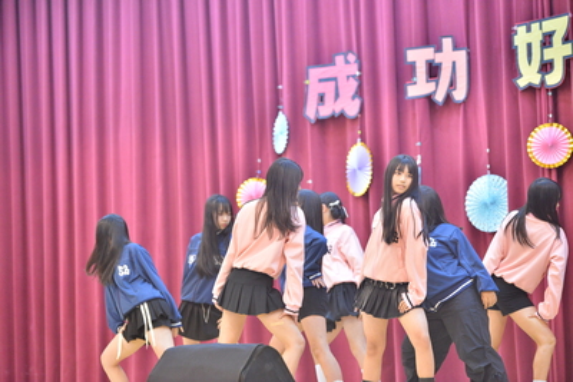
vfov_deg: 10.6
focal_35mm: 130
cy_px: 191
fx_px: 2070
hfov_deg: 15.8
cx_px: 286
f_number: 2.8
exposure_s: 1/200
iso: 3200
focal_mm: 130
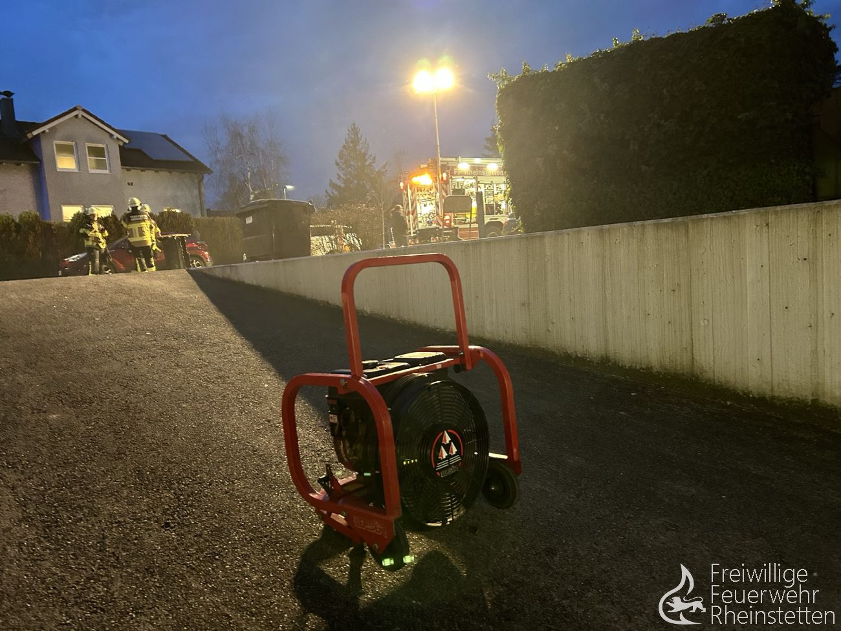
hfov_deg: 67.3
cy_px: 316
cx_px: 420
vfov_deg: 53.1
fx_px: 632
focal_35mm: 26
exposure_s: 1/25
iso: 640
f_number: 1.5
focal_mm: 5.7
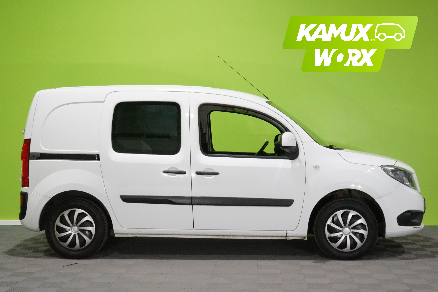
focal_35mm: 52
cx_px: 219
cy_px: 146
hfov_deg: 38.2
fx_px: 633
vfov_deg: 26.0
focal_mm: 52
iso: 6400
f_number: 25
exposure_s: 1/20
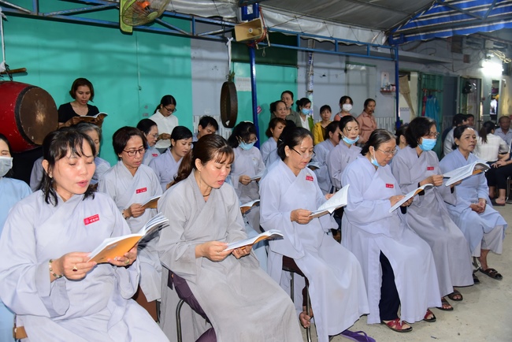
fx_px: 441
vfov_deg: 42.4
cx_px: 256
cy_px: 171
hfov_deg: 60.3
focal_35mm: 31
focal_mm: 31
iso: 1000
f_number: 4
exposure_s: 1/30
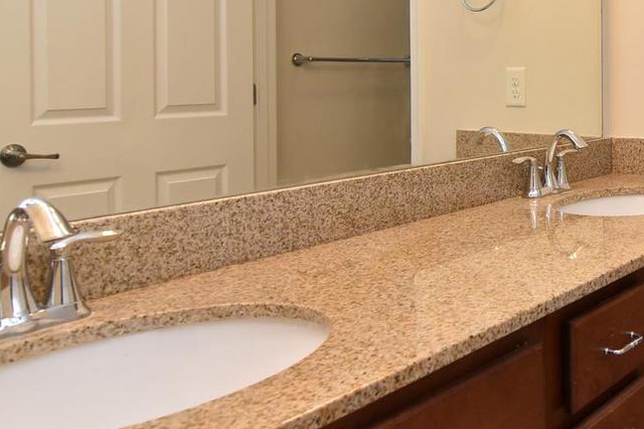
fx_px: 715
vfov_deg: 32.4
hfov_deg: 41.0
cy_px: 79
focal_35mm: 40
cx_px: 672
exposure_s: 1/125
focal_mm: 12
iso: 800
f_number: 8
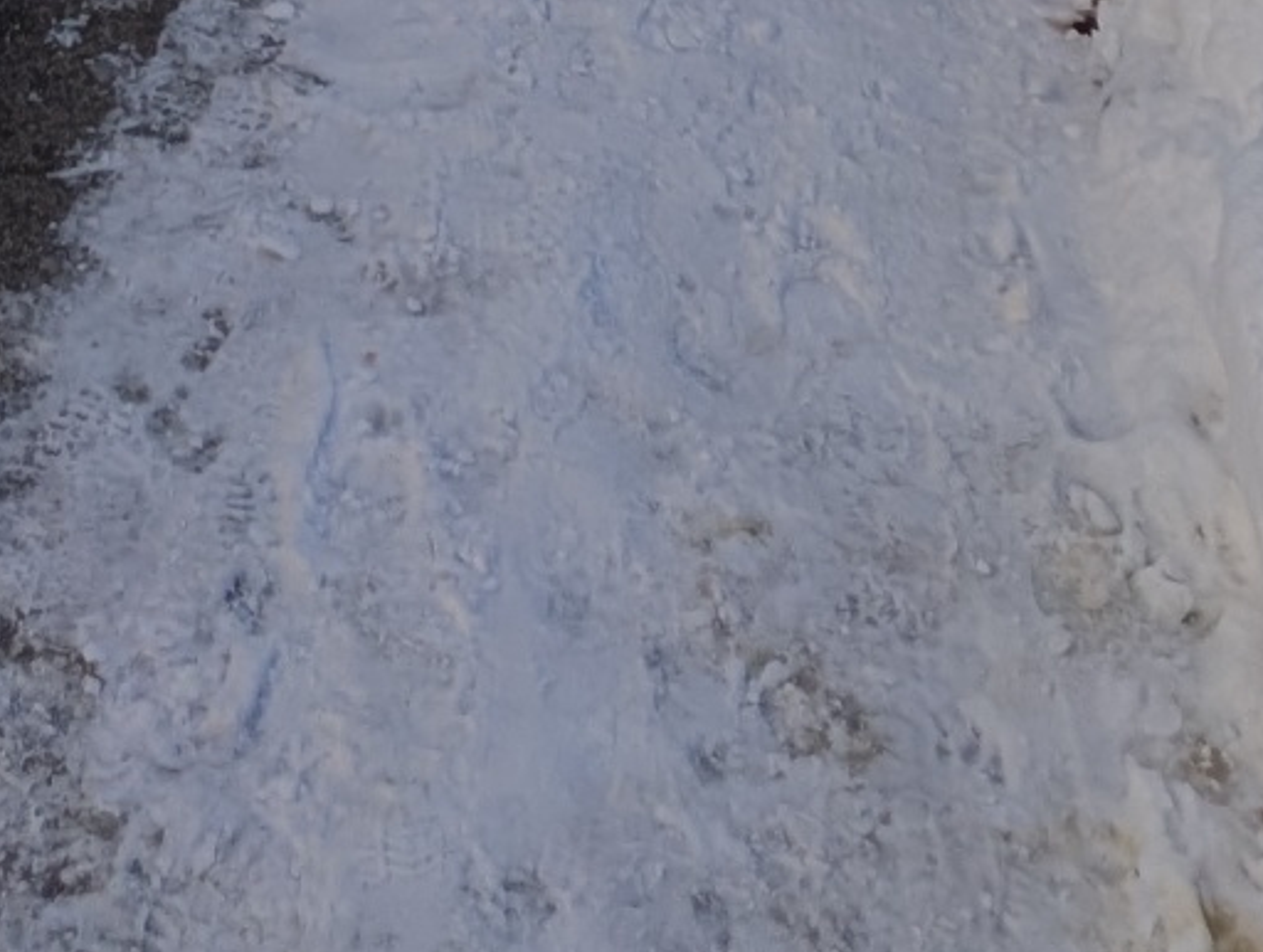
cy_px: -1275
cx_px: 301
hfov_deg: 31.5
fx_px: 2193
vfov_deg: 15.3
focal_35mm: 60
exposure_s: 1/4184
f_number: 1.7
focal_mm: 2.02
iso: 55
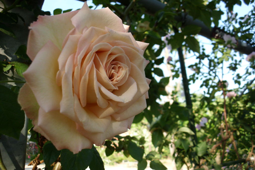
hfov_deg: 65.5
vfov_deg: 46.4
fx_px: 198
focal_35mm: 28
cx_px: 128
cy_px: 85
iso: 100
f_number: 3.3
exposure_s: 1/165
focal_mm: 5
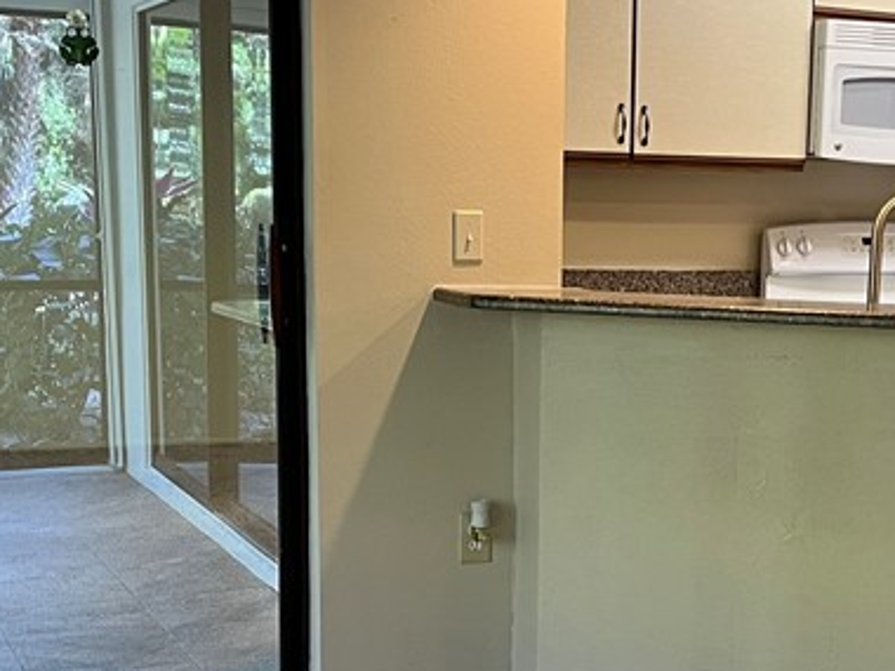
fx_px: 1810
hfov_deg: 27.5
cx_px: 634
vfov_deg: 20.7
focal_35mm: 70
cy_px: 556
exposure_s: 1/60
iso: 125
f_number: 1.6
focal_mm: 5.1
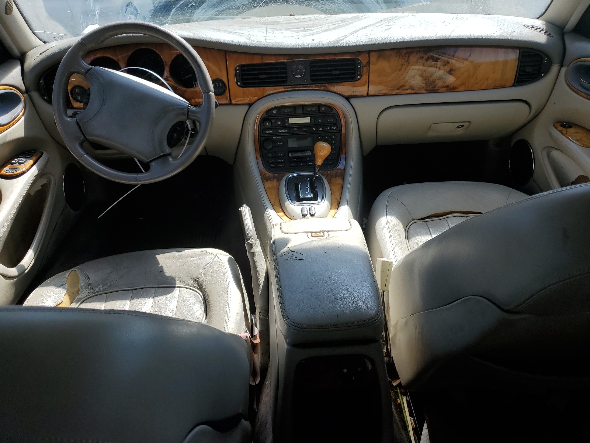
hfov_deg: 67.3
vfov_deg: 53.1
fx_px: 443
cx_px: 295
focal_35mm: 26
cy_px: 222
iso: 50
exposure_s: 1/1250
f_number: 1.5
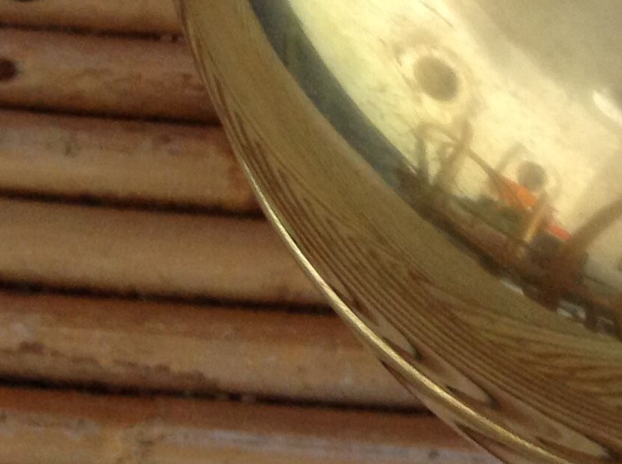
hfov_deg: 16.9
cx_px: 869
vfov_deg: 12.9
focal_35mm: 108
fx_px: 1937
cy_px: -242
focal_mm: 4.28
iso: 160
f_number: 2.4
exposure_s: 1/15
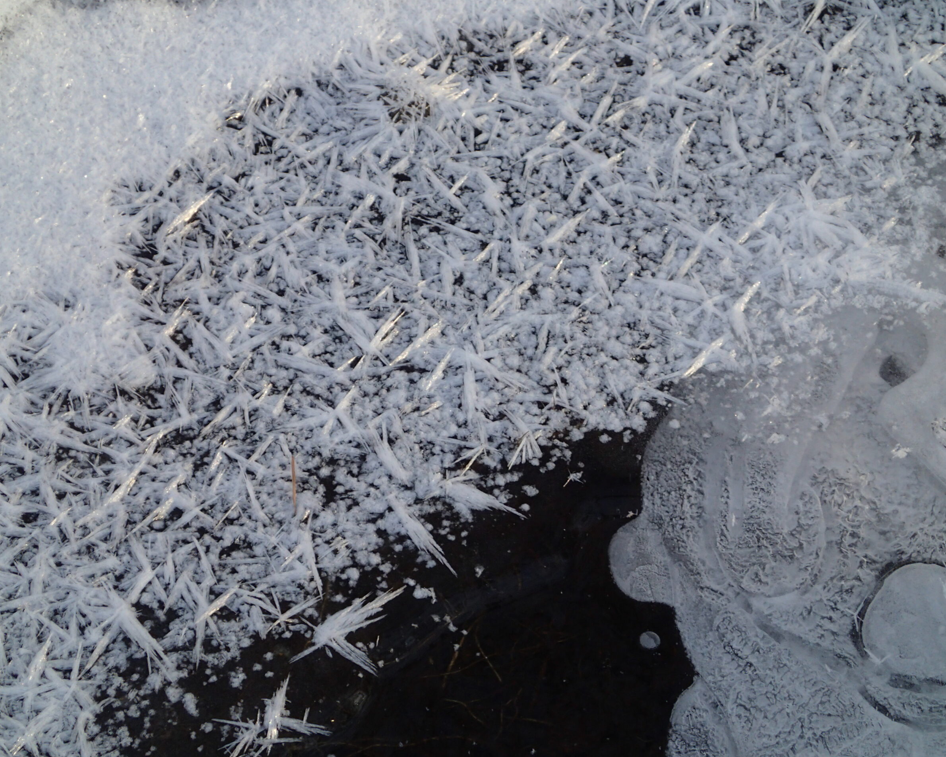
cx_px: 458
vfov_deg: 14.7
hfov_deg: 18.3
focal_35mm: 105
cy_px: 381
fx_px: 2940
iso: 200
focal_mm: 18
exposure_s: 1/160
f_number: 4.9
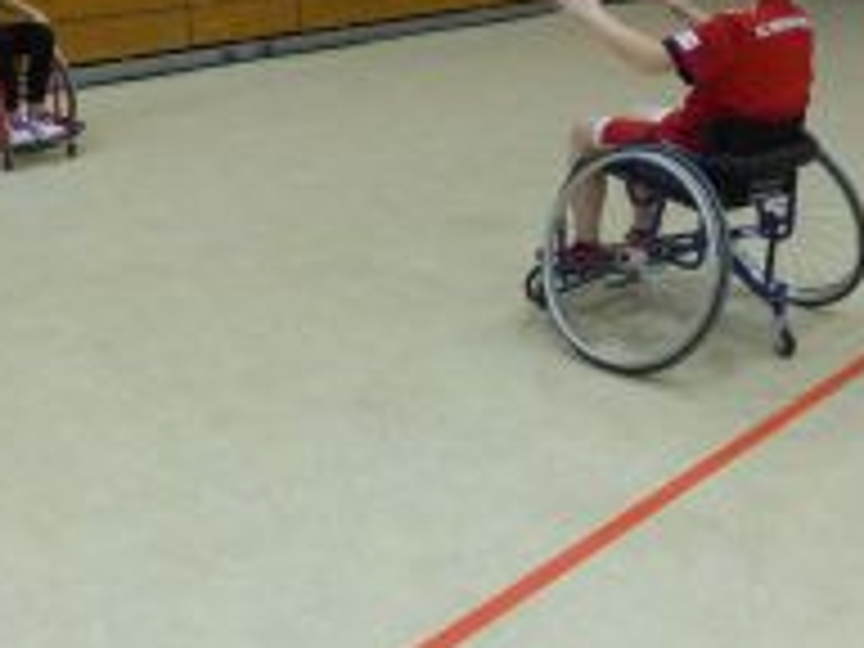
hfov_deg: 36.8
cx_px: 410
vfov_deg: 27.3
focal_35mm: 52
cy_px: 108
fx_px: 1298
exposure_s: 1/160
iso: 800
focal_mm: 4.5
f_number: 2.8
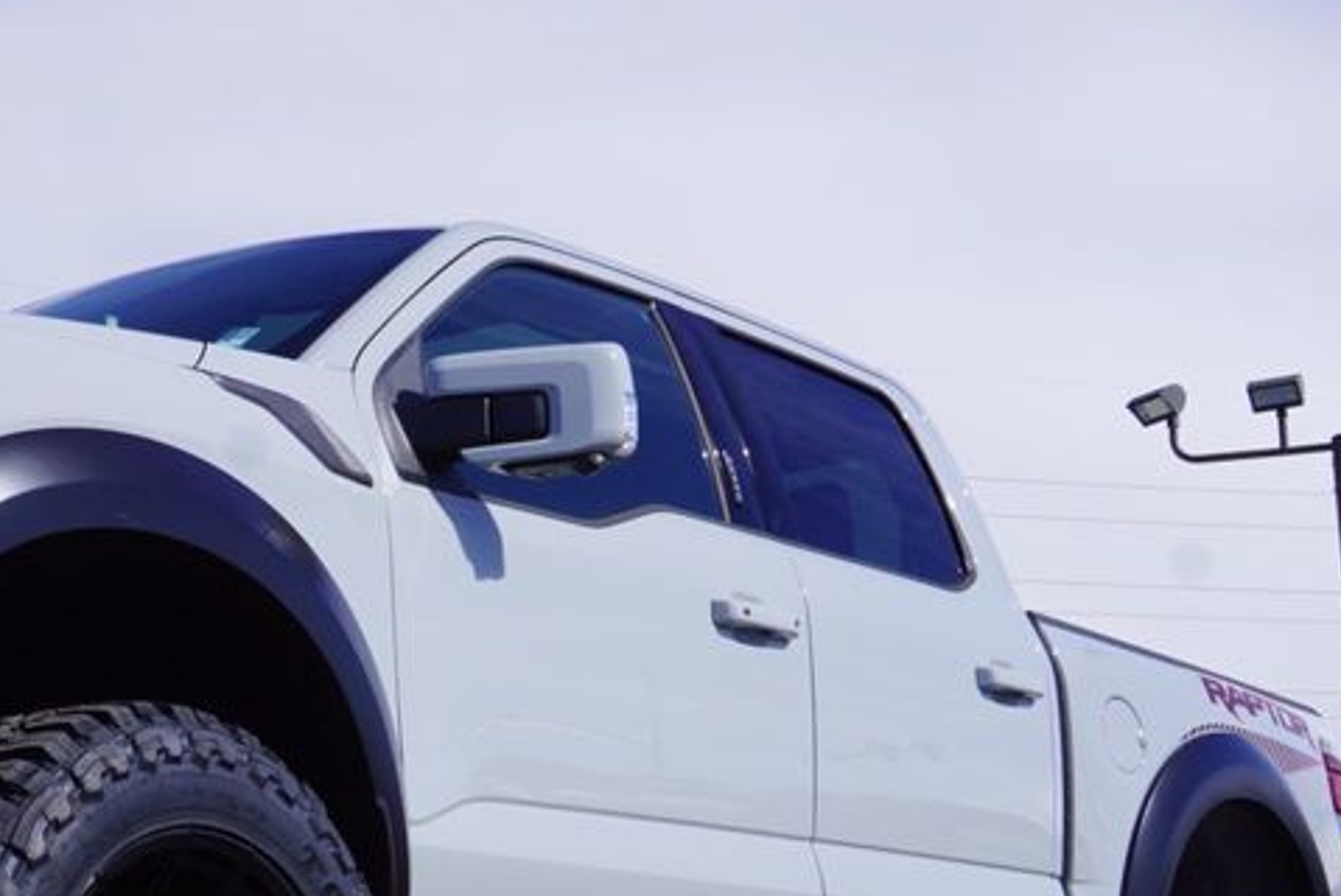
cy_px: 717
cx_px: 126
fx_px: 2870
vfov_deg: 17.6
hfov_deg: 25.5
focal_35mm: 77
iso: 100
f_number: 11
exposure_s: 1/200
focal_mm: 24
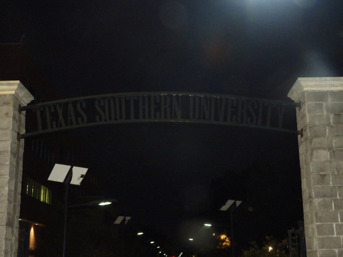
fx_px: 545
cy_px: 128
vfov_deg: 26.6
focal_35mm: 55
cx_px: 172
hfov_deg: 34.9
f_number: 4
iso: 1600
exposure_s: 1/30
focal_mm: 9.9
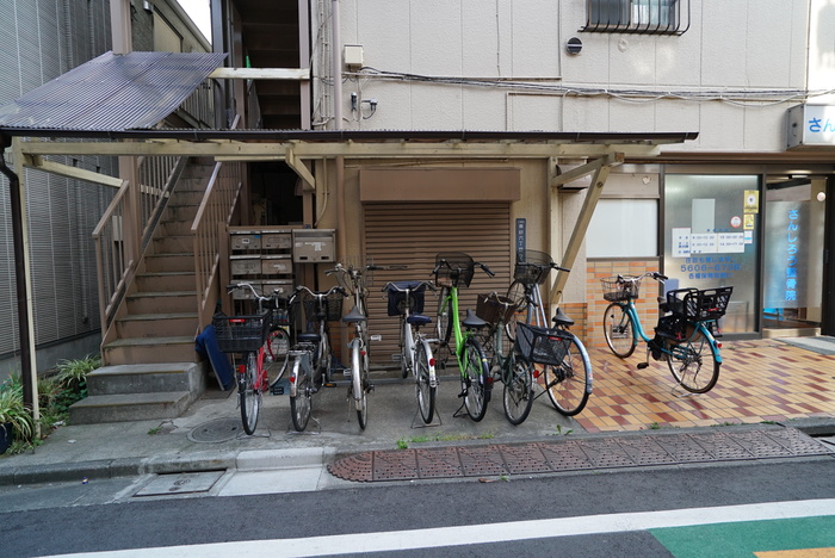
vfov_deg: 64.7
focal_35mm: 19
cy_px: 279
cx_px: 418
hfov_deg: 86.9
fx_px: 441
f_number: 4
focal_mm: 19
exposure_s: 1/160
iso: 500
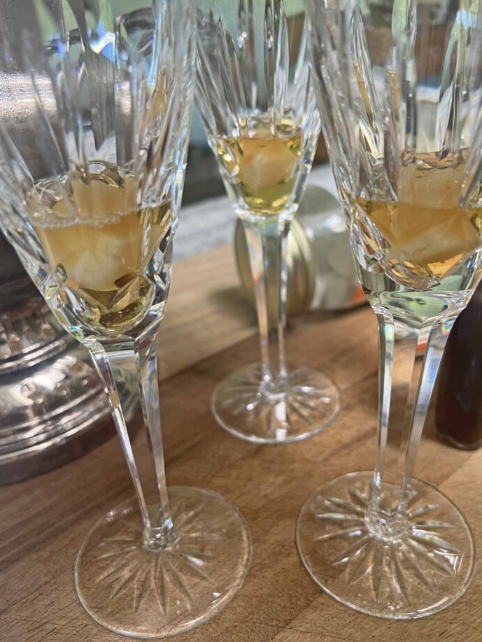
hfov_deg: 48.2
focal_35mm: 29
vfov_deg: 61.6
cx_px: 262
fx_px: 538
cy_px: 324
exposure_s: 1/70
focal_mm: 5.7
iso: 125
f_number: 1.5
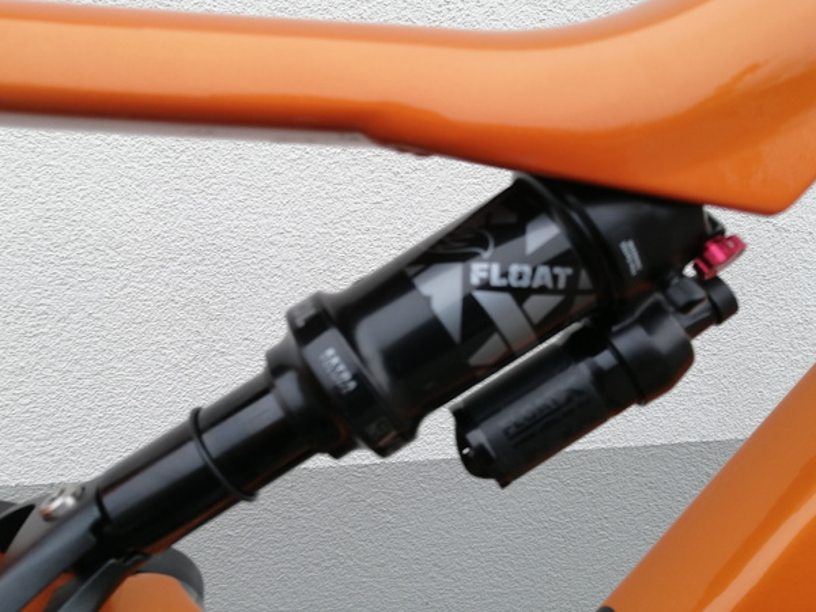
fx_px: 613
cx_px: 408
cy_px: 306
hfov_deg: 67.3
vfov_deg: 53.1
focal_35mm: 26
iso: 50
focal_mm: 3.95
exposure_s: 1/192
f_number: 1.8
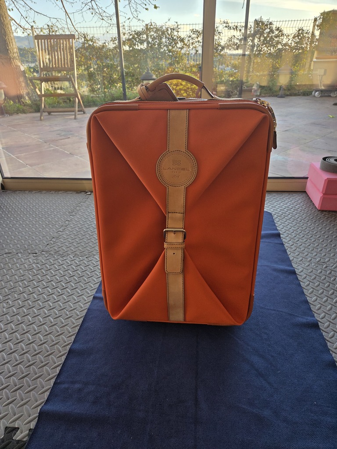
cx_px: 168
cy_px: 224
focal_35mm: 23
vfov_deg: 73.9
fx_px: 299
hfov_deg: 58.9
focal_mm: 5.4
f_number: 1.8
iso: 50
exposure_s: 1/180
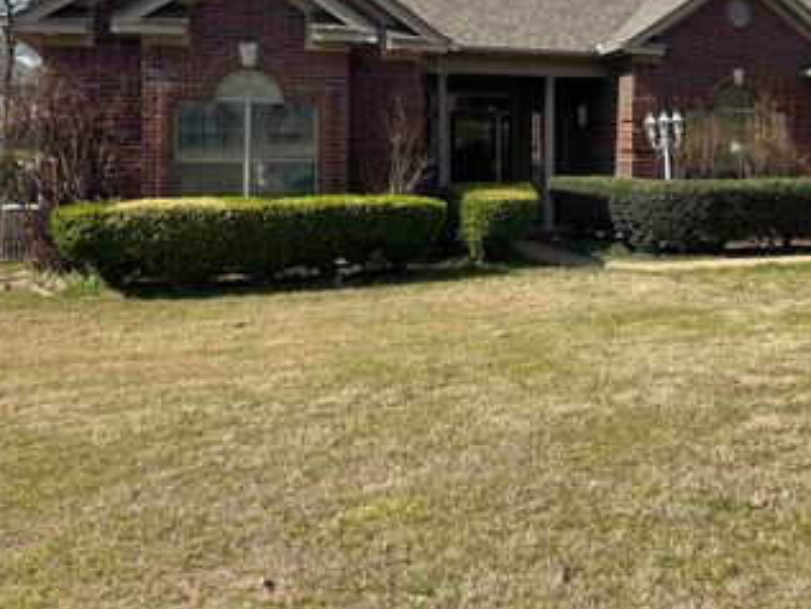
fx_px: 961
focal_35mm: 41
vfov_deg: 34.4
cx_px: 576
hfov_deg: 44.7
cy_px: 147
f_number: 1.5
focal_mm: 5.7
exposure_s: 1/3571
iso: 50
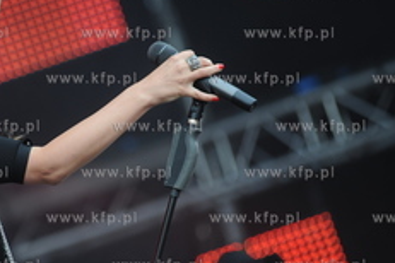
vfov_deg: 4.0
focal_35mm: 346
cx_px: 55
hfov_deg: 5.9
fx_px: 3796
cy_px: 149
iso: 400
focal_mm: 200
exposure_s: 1/200
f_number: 4
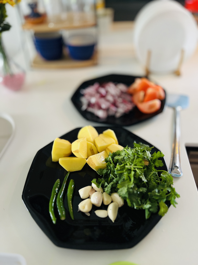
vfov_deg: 67.3
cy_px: 132
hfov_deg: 53.1
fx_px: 198
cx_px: 99
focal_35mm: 26
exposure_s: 1/50
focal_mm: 5.7
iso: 250
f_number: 1.5
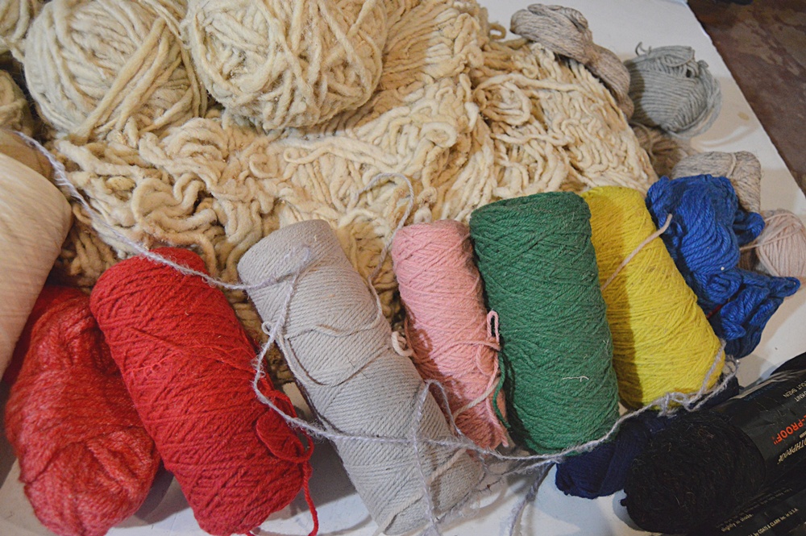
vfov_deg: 47.9
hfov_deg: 67.4
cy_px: 268
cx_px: 403
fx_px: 604
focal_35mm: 27
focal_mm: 18
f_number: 3.5
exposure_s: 1/60
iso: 2500
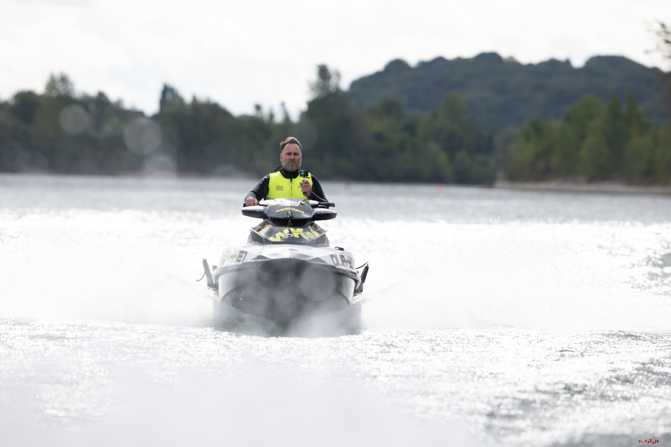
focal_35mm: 400
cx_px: 336
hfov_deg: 5.2
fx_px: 7455
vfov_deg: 3.4
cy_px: 224
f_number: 5.6
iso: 250
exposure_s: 1/1250
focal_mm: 400
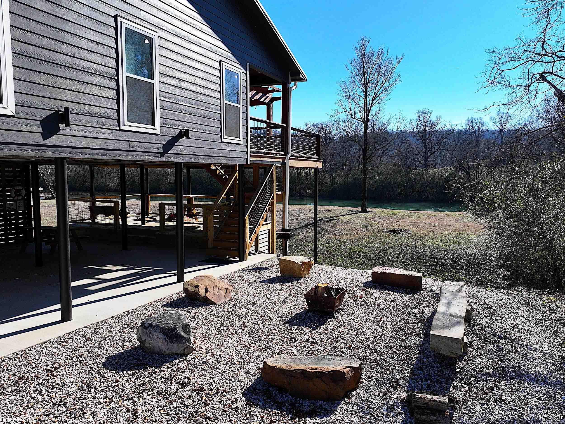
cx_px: 282
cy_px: 212
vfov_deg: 56.8
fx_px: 392
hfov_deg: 71.6
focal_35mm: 24
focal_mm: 12.29
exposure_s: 1/2500
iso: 140
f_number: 2.8
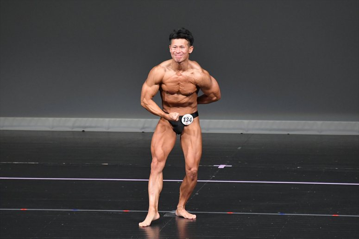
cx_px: 180
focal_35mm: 345
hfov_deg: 6.0
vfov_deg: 4.0
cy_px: 120
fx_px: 3439
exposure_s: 1/400
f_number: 5.6
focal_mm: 230
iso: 4000
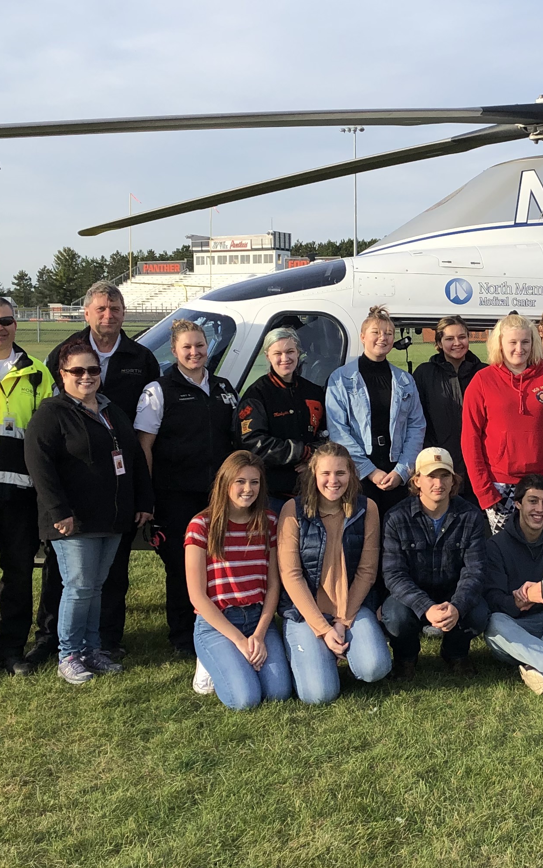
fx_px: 1420
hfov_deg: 21.1
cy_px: 435
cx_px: 499
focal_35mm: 60
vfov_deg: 34.0
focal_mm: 4
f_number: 1.8
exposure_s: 1/1043
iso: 20
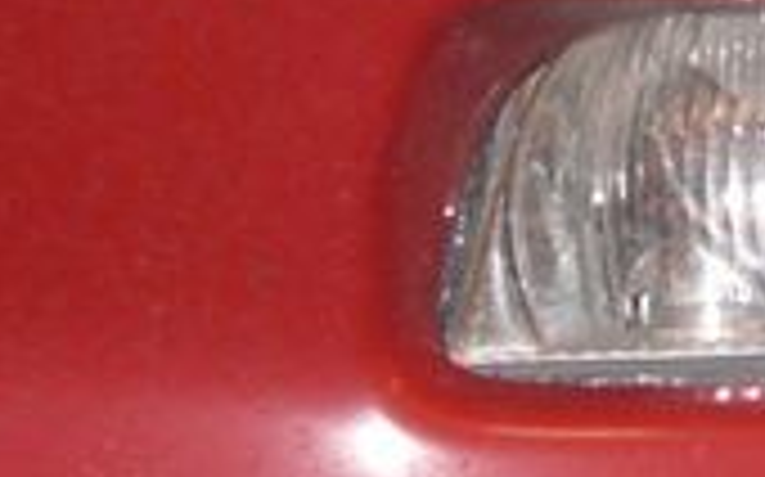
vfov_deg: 8.6
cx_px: 788
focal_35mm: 152
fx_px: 3167
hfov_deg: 13.6
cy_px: 162
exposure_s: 1/60
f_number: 2.8
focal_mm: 7.9
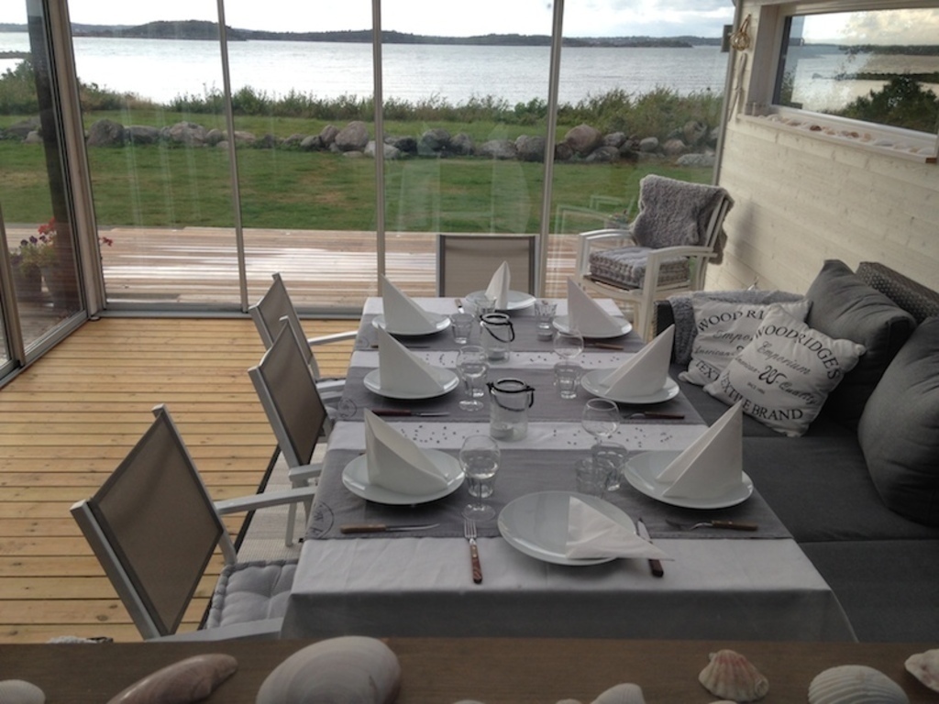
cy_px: 352
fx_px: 895
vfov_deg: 42.9
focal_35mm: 33
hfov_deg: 55.4
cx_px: 470
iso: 50
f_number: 2.4
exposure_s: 1/396
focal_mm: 4.12
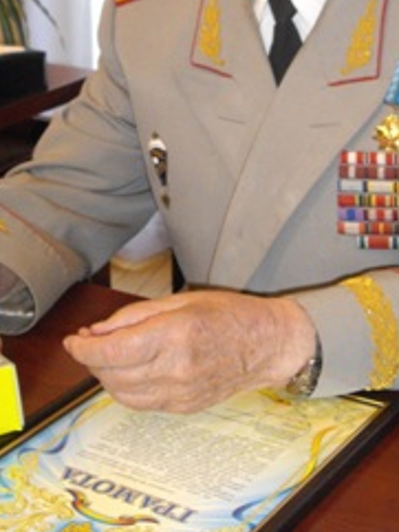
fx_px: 1259
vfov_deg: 23.5
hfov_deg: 18.0
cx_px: 207
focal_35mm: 82
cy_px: 117
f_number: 2.8
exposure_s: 1/40
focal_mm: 7.9
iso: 400
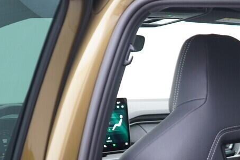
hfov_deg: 17.5
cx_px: 241
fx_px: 760
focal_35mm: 114
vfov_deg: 11.4
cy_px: 253
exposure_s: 1/40
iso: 250
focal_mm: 24
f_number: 2.8
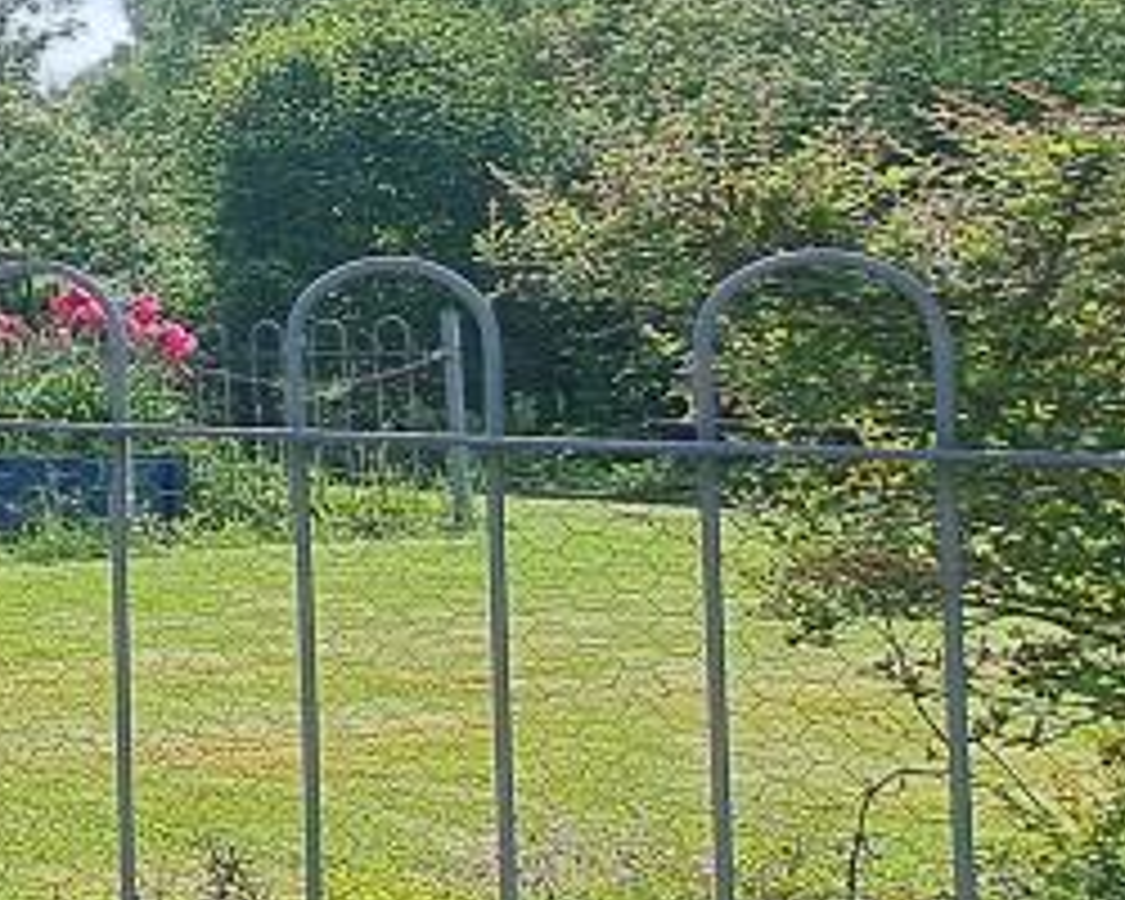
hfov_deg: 23.3
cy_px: 225
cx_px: -792
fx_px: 1731
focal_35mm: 52
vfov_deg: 28.7
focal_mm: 1.74
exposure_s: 1/1186
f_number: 2.2
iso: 50
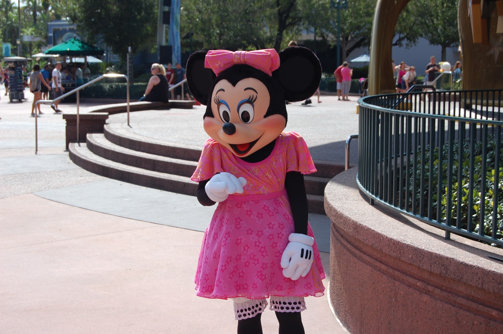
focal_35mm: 72
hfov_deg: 28.1
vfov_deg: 18.9
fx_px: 1005
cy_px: 167
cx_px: 252
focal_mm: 48
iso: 200
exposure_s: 1/320
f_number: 9
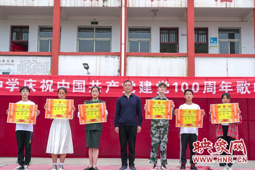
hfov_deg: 42.7
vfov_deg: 29.2
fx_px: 326
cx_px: 128
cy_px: 85
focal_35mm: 46
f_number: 9
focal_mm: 31
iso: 100
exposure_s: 1/60
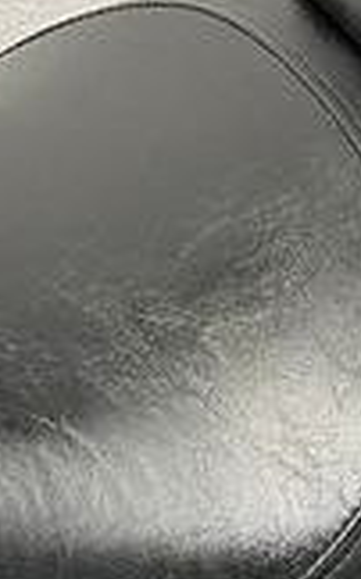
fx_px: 1719
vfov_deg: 19.1
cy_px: 272
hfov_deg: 11.9
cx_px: 25
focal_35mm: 109
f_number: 1.6
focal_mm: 5.1
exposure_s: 1/50
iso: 125
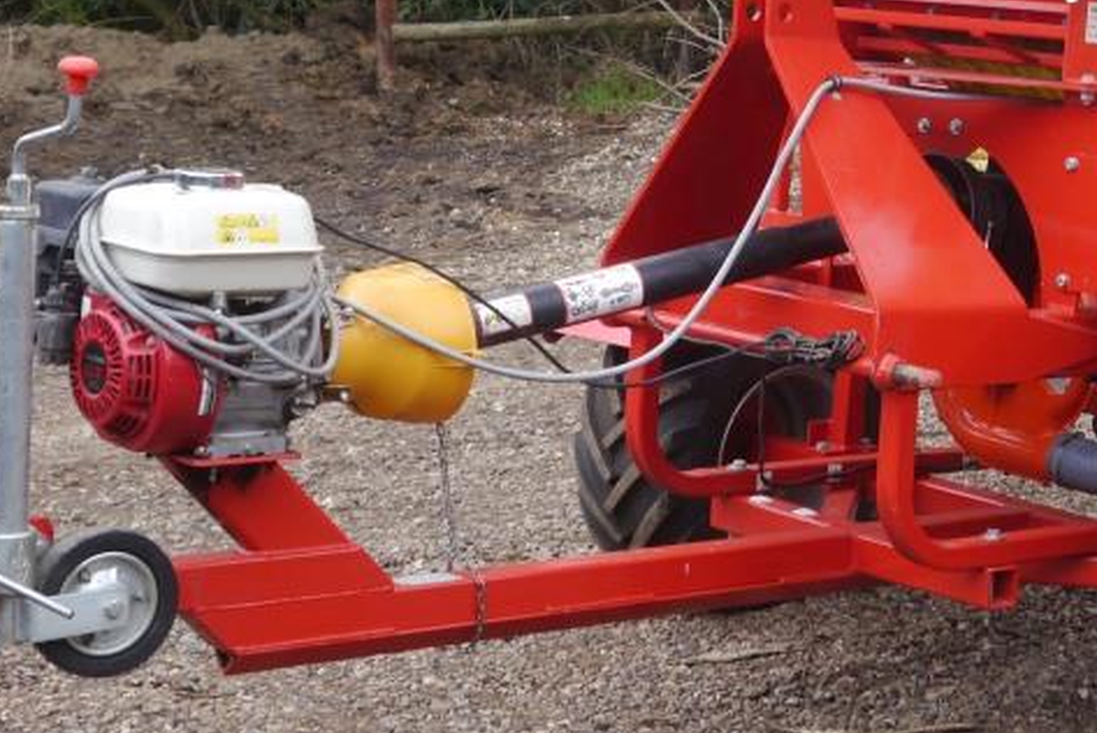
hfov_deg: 22.1
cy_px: 26
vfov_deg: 15.0
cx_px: 988
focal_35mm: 90
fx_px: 2744
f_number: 5
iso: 160
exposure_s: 1/125
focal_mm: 20
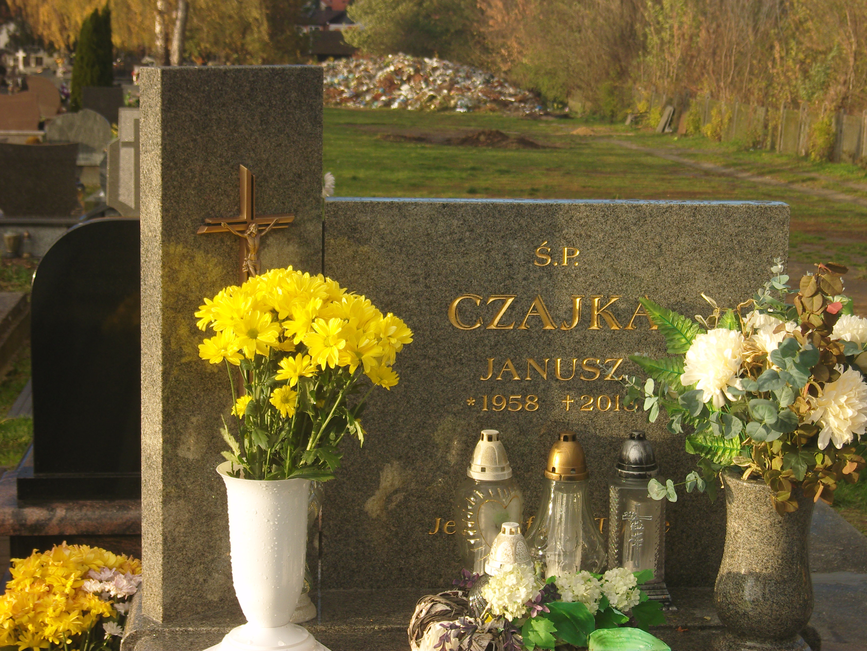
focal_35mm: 83
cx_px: 434
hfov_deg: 23.6
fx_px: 2079
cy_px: 326
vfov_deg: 17.8
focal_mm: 17.7
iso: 100
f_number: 4.6
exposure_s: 1/160
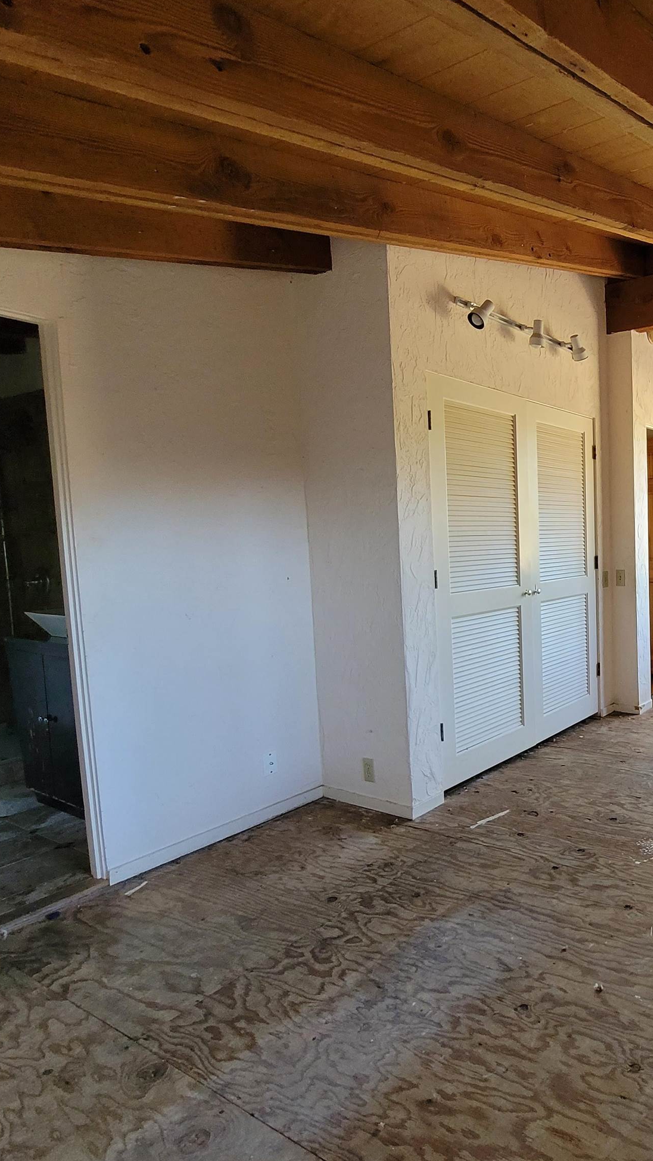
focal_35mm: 19
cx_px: 634
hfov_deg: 49.2
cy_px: 579
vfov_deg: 89.6
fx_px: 585
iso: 320
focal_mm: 2.2
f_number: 2.2
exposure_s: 1/60
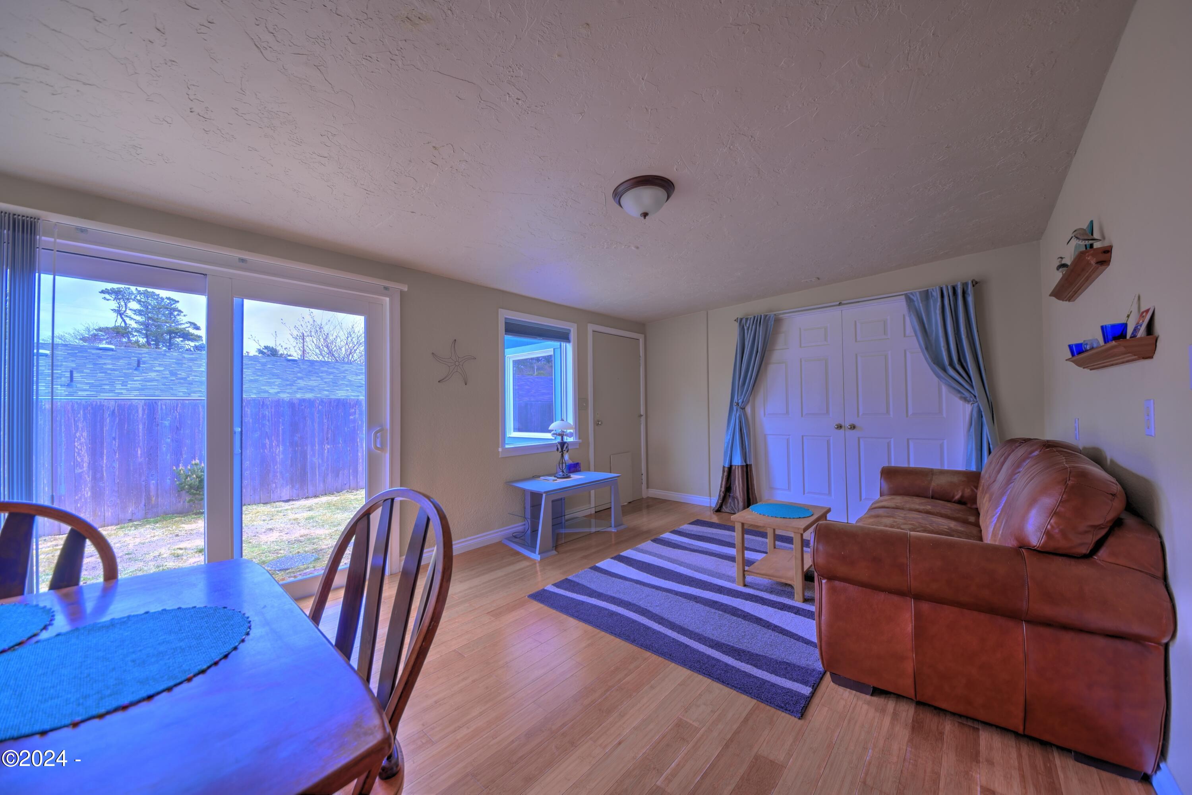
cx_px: 596
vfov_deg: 90.0
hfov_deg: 112.6
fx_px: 397
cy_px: 398
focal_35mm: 12
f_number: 4.5
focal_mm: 12
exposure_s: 1/25
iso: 100
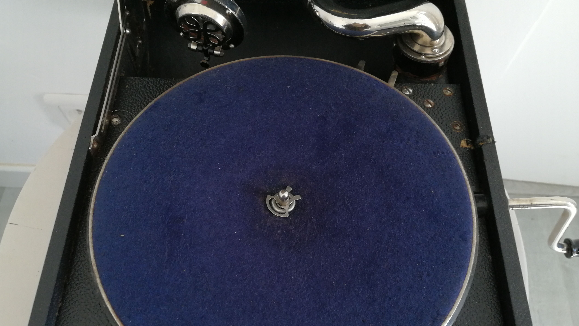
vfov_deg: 38.6
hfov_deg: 64.3
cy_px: 210
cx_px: 286
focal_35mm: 30
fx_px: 461
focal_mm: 3.95
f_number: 1.8
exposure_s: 1/100
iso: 160
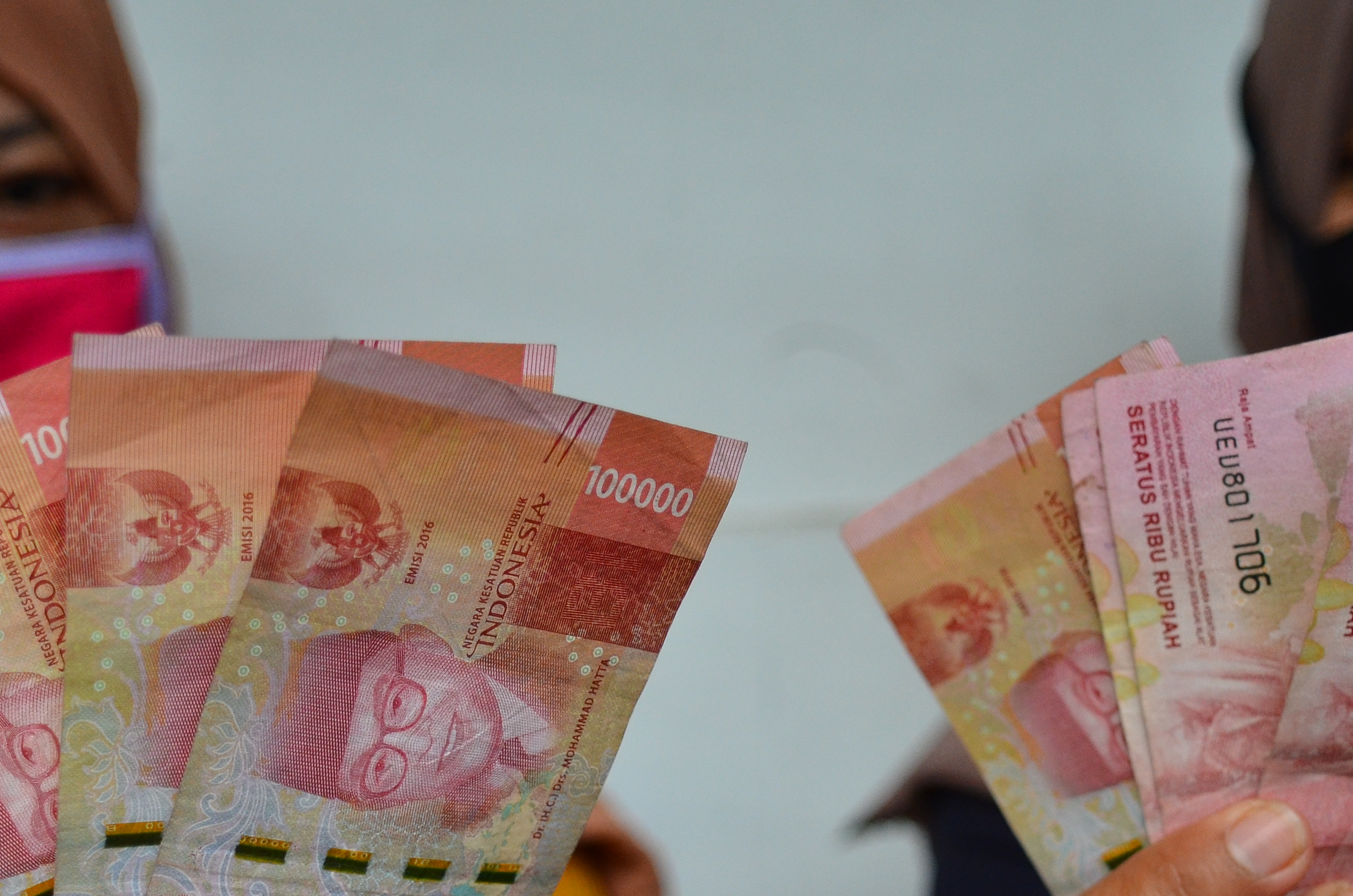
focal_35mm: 56
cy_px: 603
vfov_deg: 24.0
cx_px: 591
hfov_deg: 35.7
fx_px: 2100
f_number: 2.8
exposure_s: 1/3200
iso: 640
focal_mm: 20
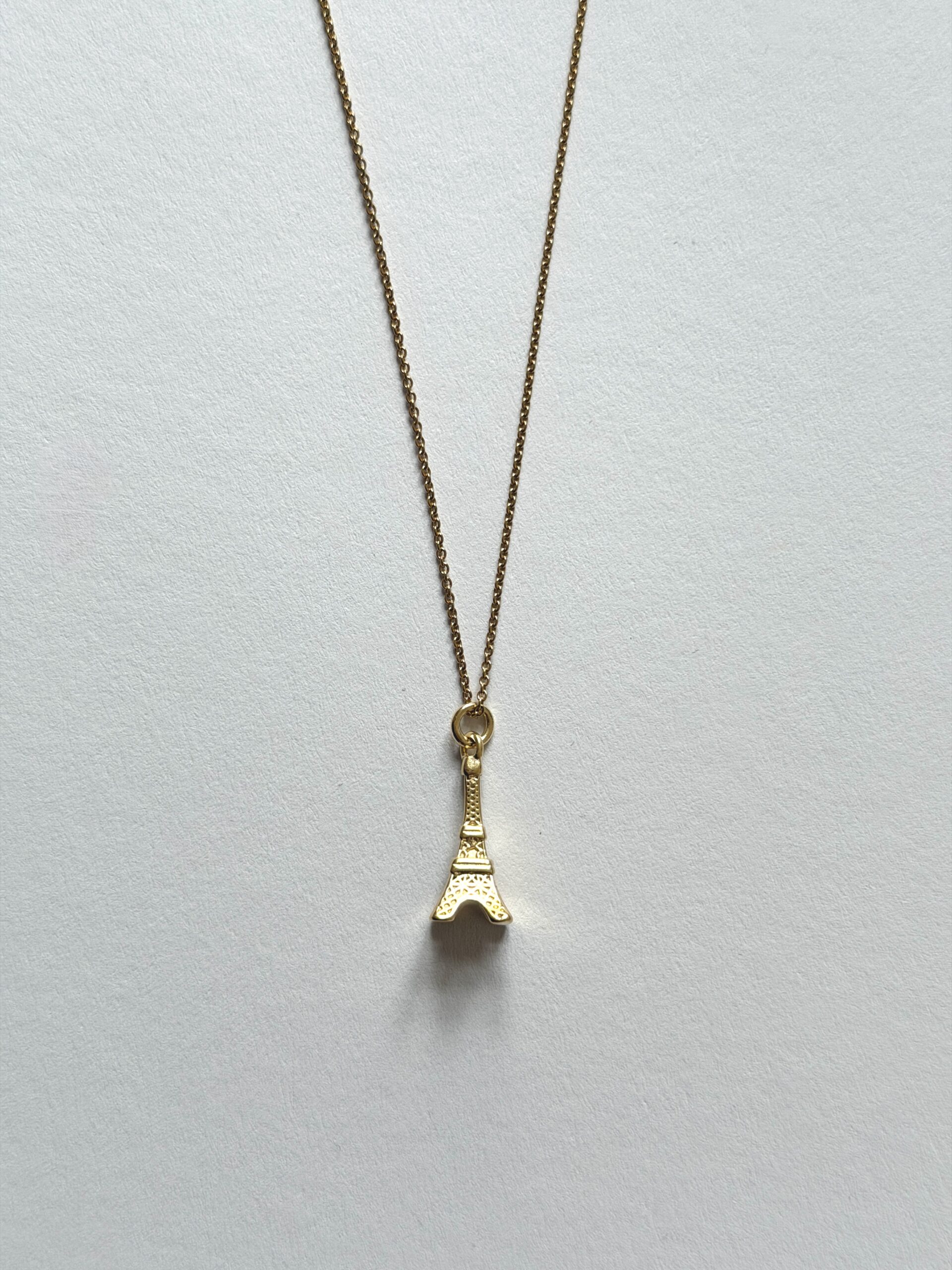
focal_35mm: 48
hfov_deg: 30.3
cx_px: 476
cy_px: 635
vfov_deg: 39.7
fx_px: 1760
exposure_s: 1/50
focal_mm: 6.76
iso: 50
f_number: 1.78
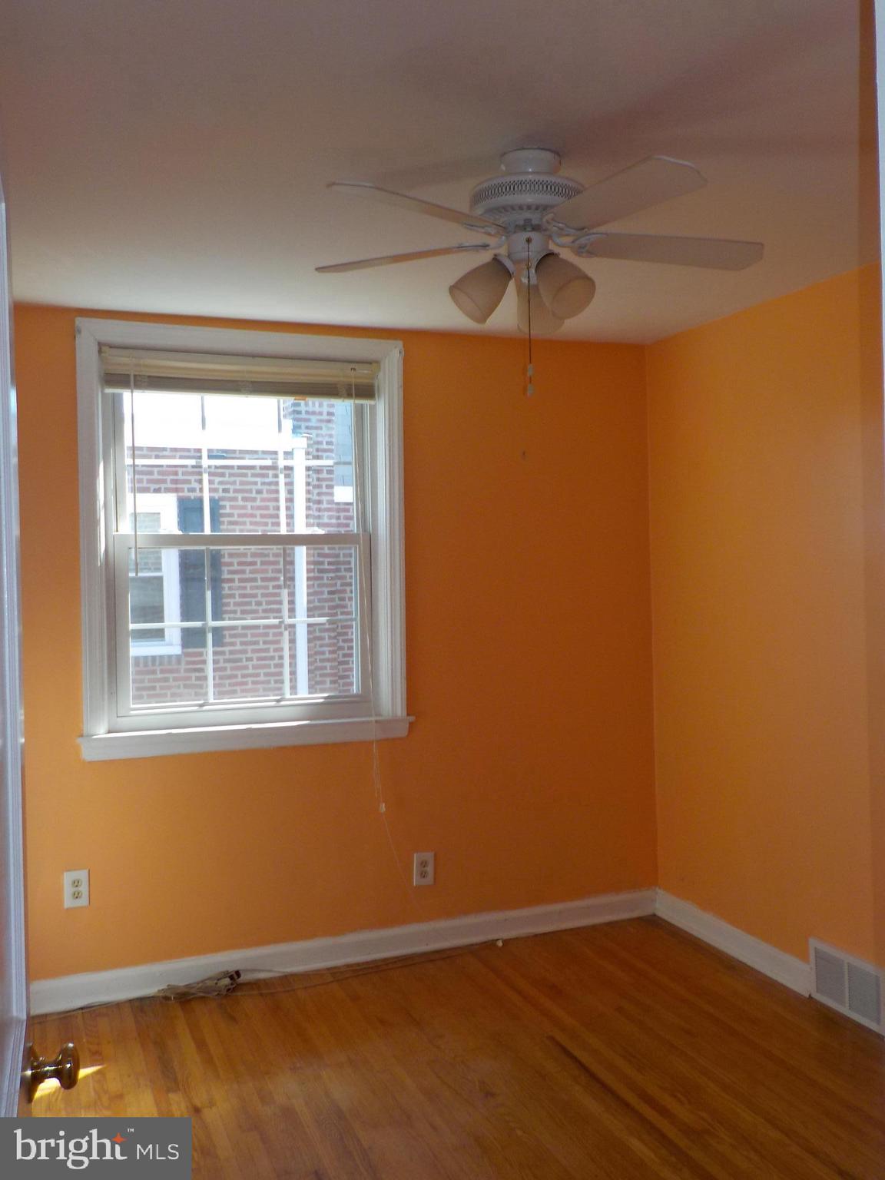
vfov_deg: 60.0
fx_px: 1023
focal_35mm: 30
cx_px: 442
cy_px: 590
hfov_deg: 46.8
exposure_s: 1/100
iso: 125
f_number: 3.3
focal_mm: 4.1
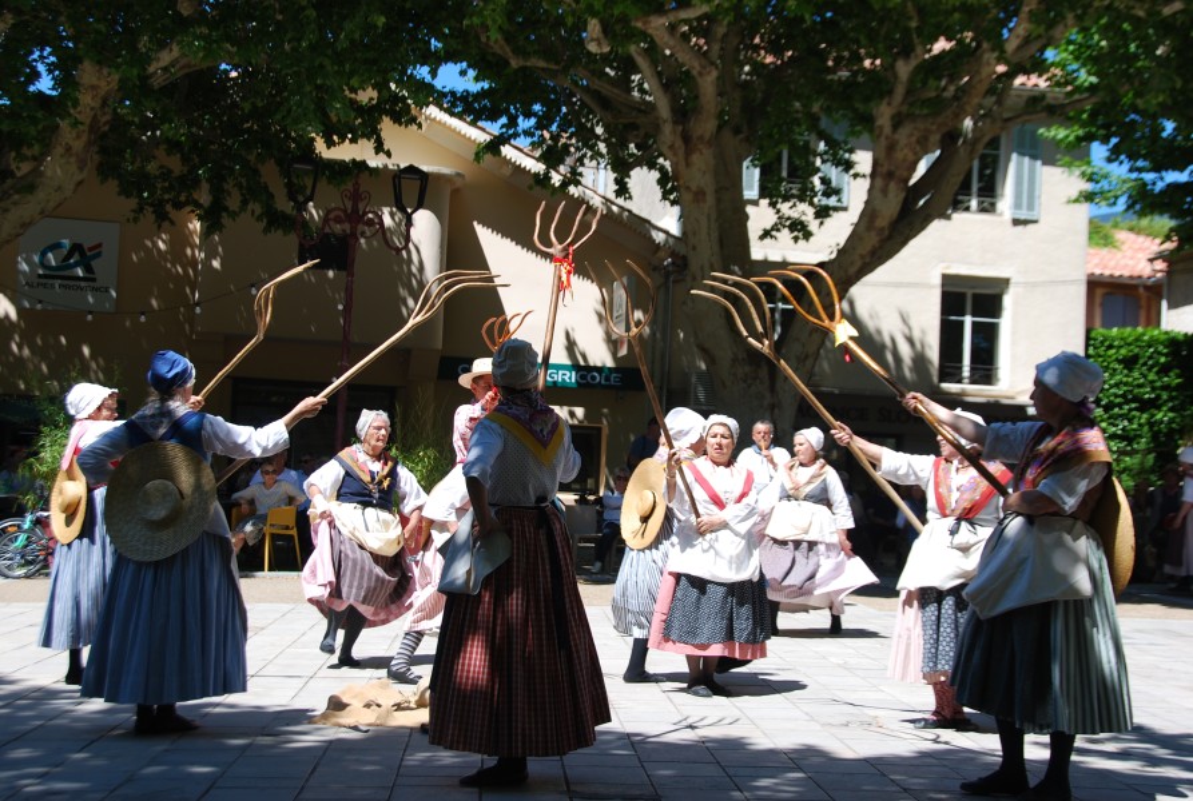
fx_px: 1794
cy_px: 400
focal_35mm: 54
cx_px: 596
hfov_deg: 36.8
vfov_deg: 25.2
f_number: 7.1
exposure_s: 1/200
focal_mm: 36
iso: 100
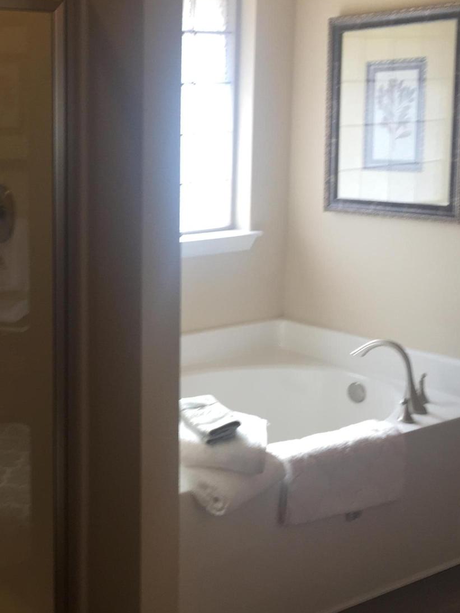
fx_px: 939
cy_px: 278
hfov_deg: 26.8
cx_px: 71
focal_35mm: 53
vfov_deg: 36.1
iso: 40
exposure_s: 1/60
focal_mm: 4.15
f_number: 2.2
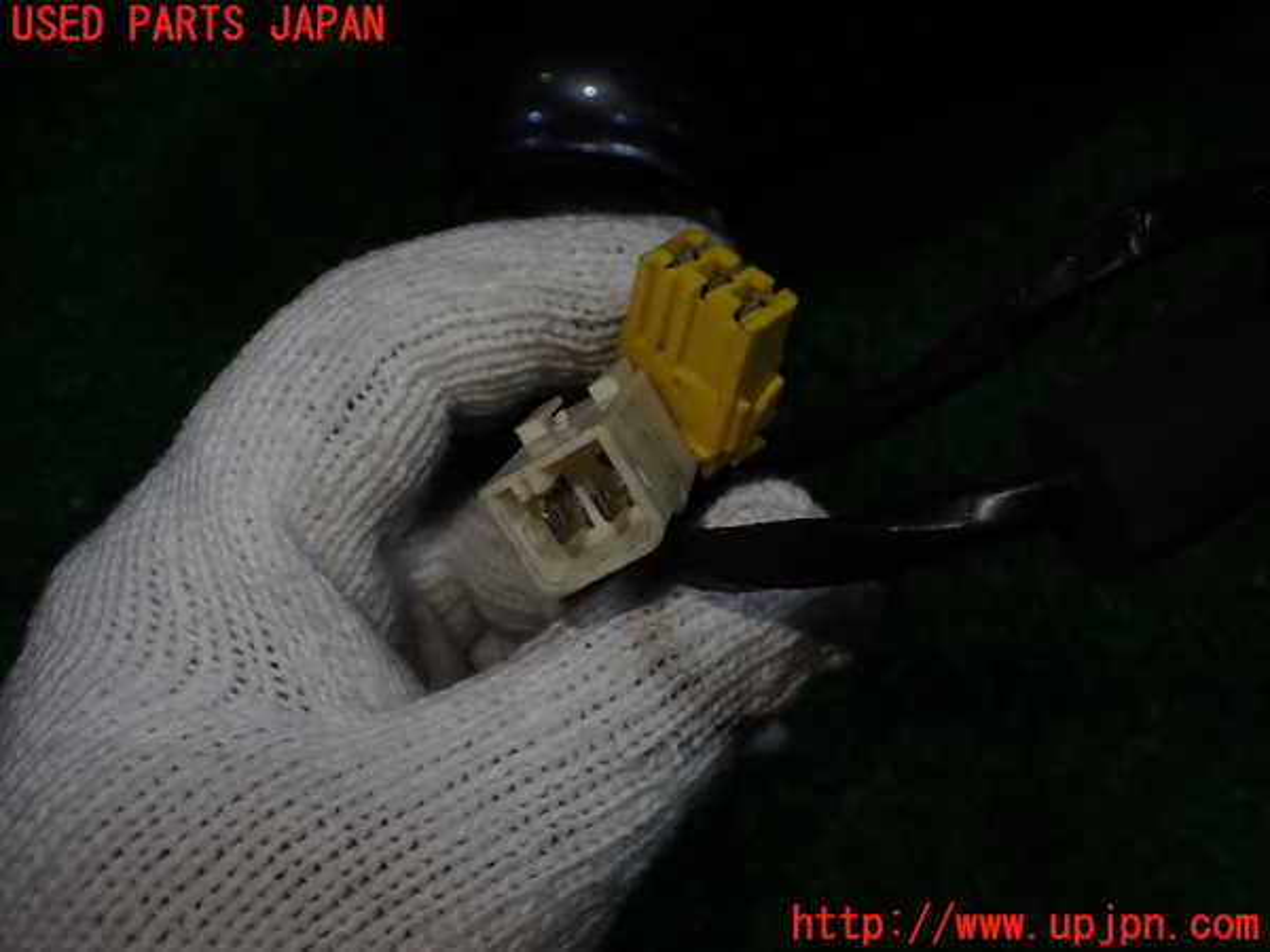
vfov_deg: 46.8
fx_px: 1101
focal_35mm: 30
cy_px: 476
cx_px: 635
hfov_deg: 60.0
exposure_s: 1/160
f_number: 2.3
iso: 100
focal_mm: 5.4
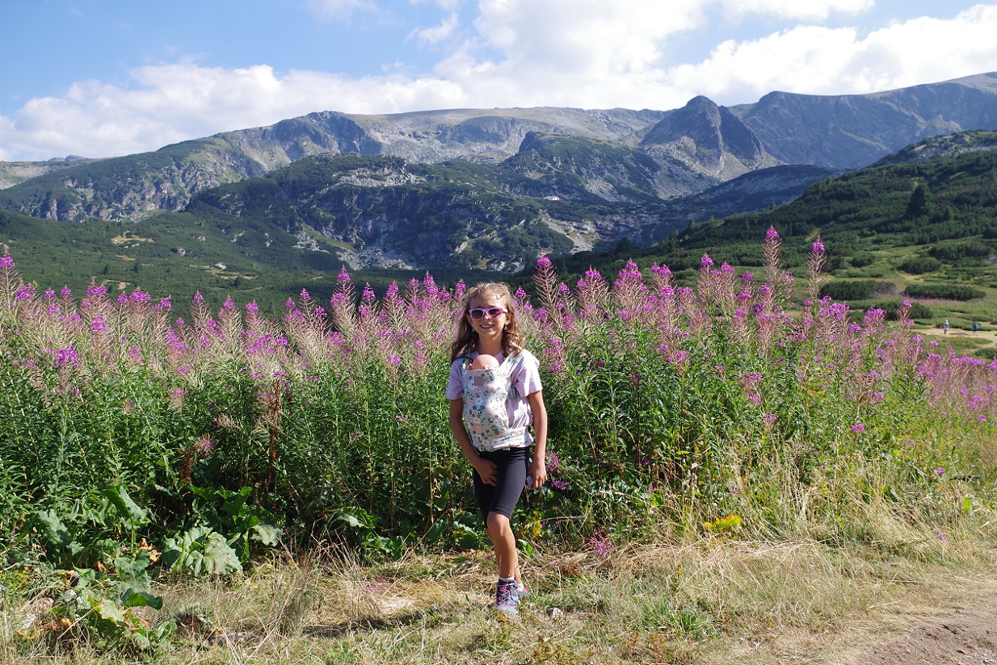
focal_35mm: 35
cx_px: 498
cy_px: 332
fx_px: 961
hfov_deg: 54.8
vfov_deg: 38.2
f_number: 6.3
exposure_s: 1/160
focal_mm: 23.13
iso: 100
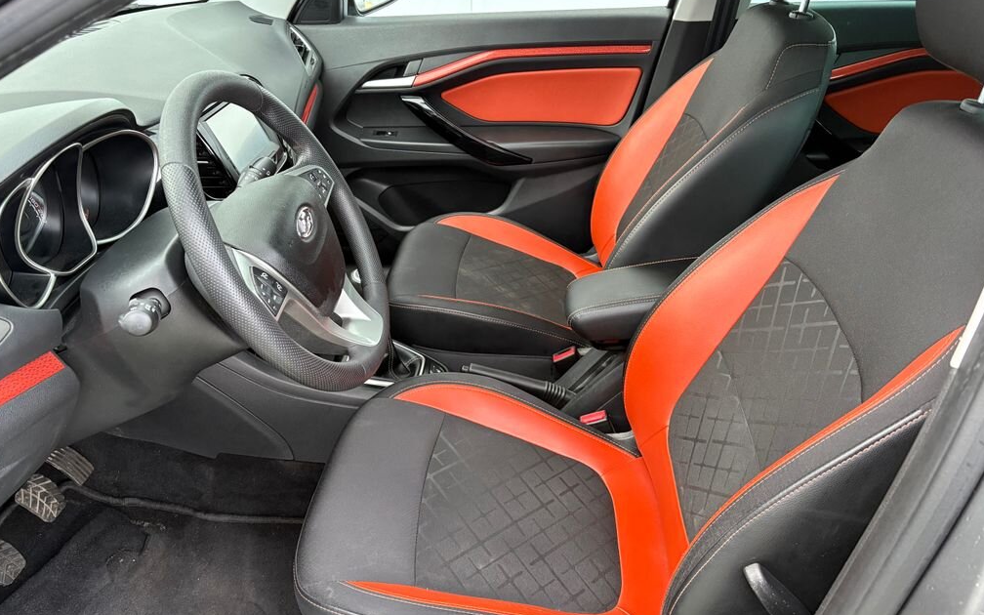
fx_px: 751
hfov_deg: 66.5
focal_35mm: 28
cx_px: 488
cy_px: 330
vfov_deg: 44.5
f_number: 1.6
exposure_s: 1/60
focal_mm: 5.96
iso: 320
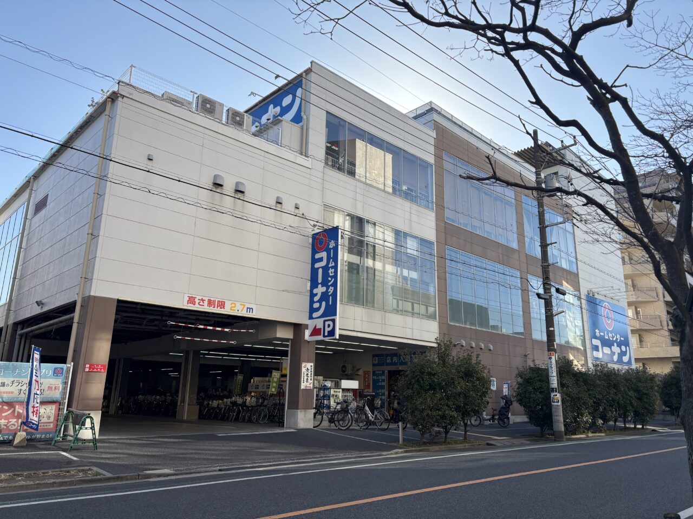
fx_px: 521
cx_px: 346
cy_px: 260
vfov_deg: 53.1
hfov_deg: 67.3
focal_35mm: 26
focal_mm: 5.96
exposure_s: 1/1751
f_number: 1.6
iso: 50
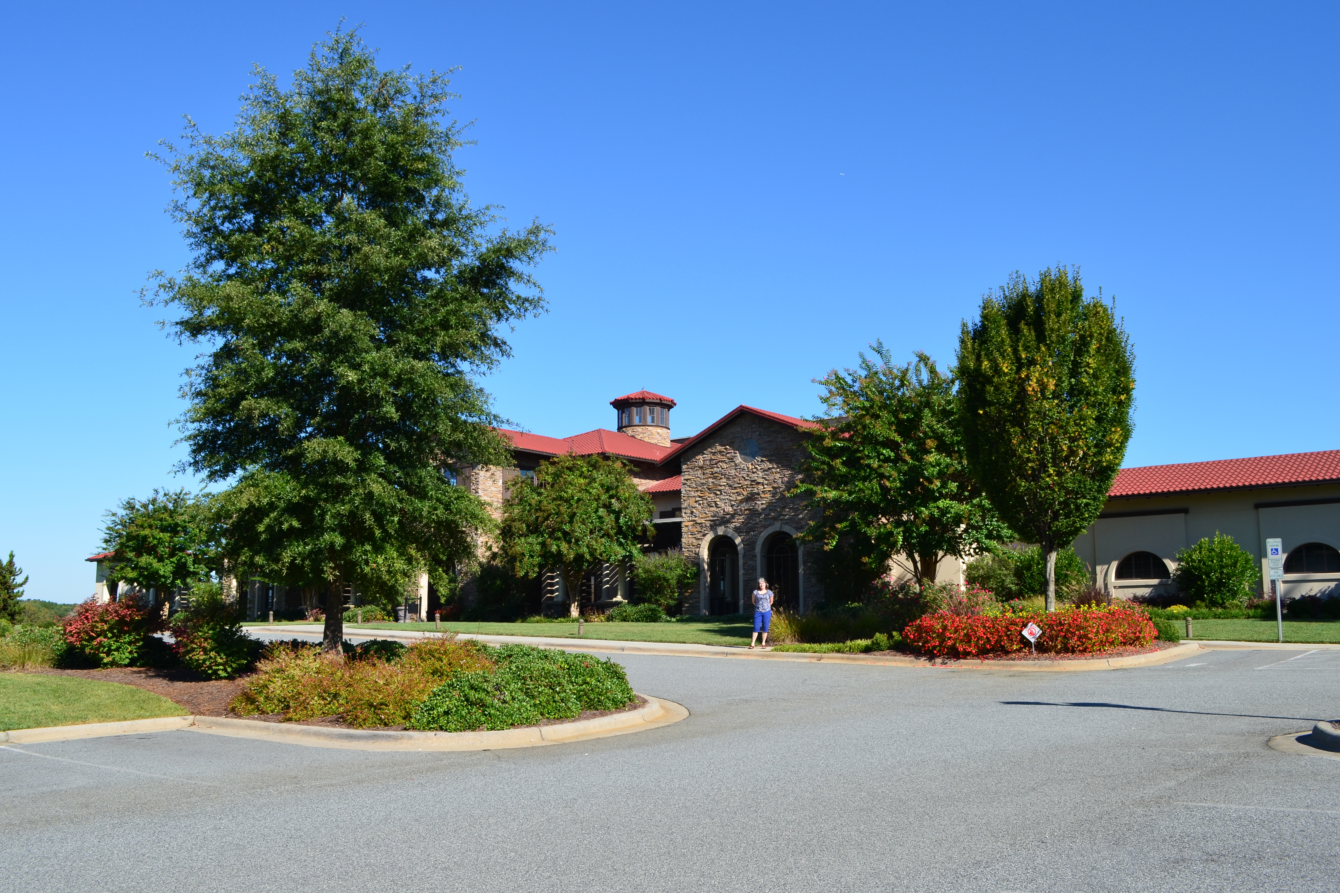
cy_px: 445
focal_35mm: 31
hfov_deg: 60.3
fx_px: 1154
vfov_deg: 42.3
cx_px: 655
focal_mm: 20
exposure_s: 1/250
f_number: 10
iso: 200
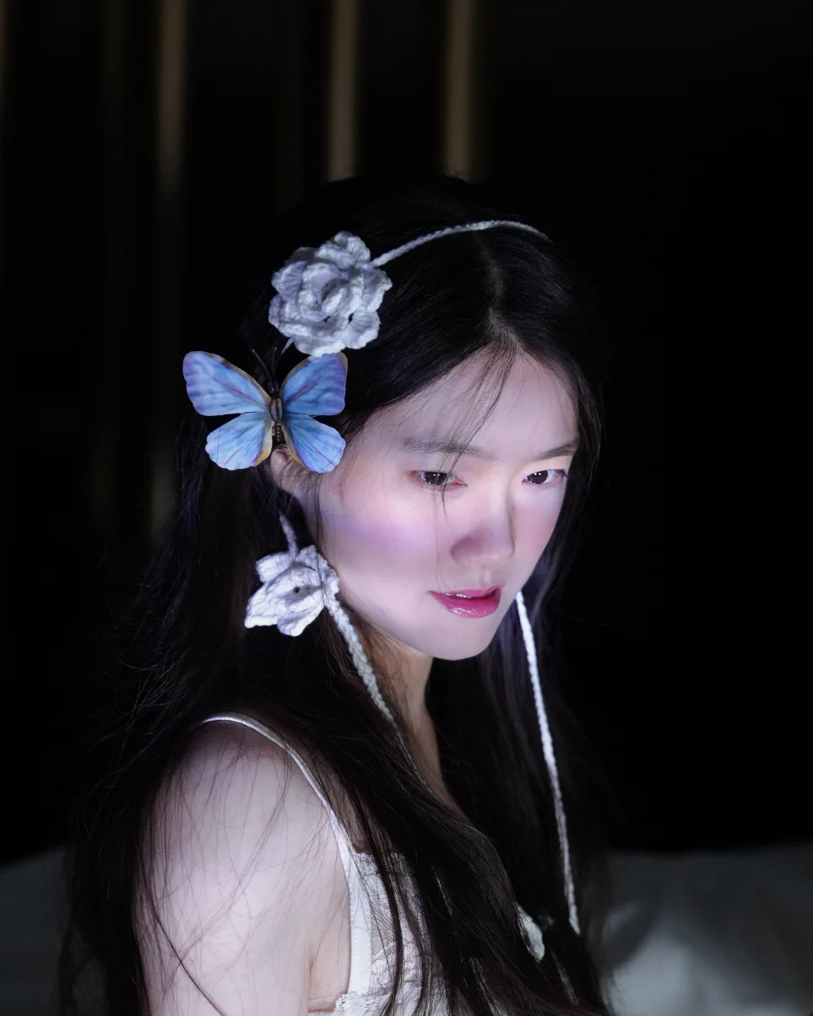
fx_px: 2888
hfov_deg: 16.0
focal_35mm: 96
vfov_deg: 20.0
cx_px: 415
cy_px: 549
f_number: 2.8
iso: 1600
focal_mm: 51
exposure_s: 1/80
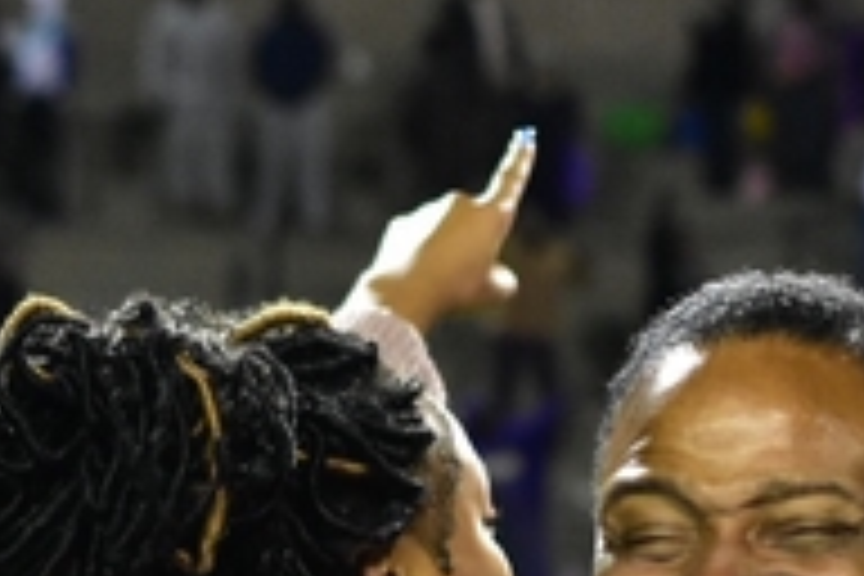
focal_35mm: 273
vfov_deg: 5.0
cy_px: 875
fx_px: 6551
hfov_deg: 7.5
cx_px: 1080
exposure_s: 1/320
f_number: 2.8
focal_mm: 50
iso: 3200
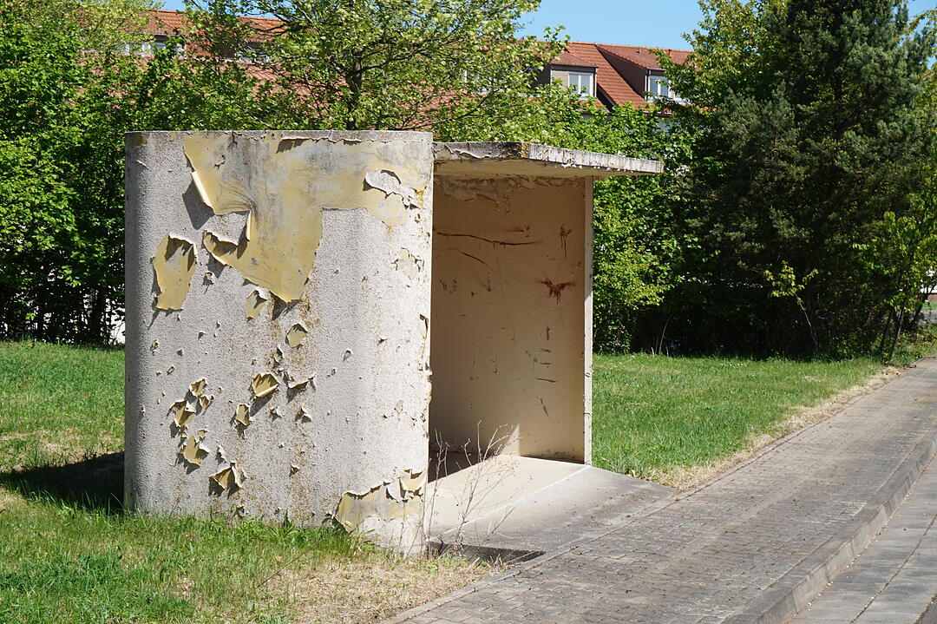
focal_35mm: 66
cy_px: 312
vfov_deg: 20.6
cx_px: 468
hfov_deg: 30.5
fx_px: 1717
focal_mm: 44
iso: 100
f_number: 13
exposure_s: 1/100
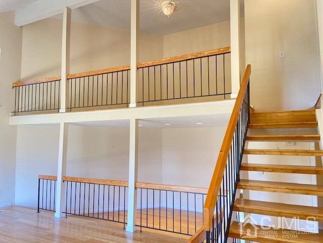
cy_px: 122
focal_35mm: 26
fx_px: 243
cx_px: 162
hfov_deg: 67.3
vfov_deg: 53.1
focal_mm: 4.25
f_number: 1.8
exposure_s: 1/60
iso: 160
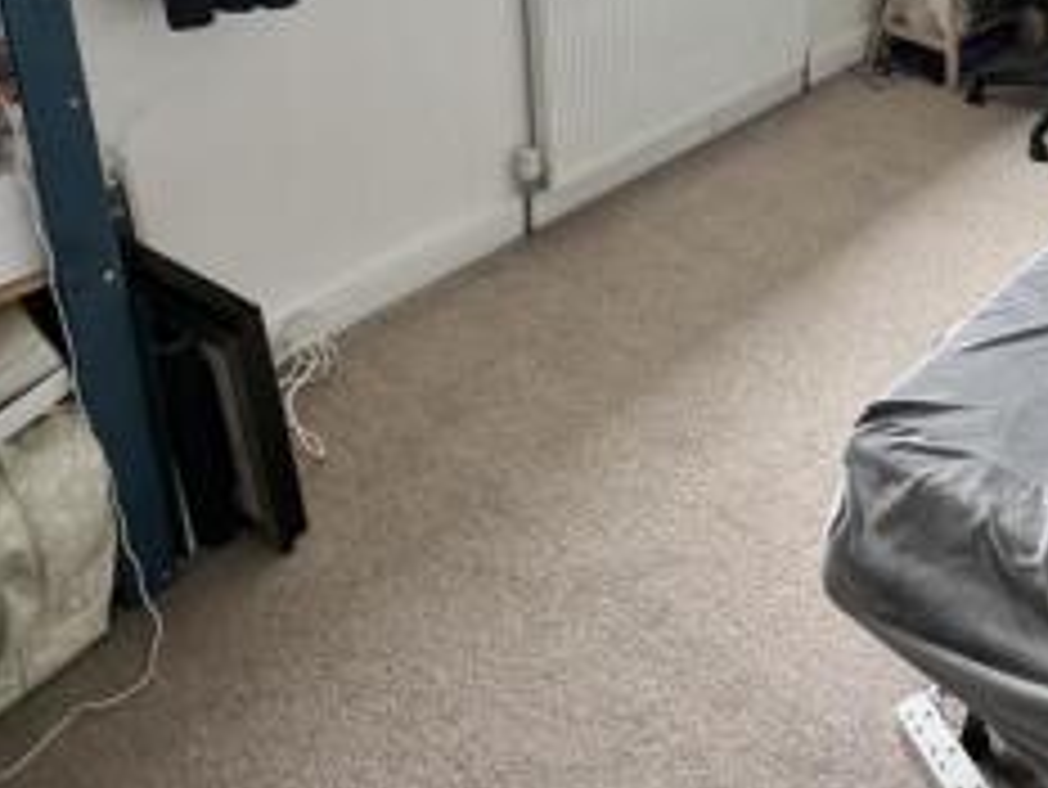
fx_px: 1060
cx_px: 834
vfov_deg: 35.4
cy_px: -61
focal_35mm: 35
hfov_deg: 49.6
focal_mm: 2.22
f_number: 2.2
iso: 80
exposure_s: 1/99
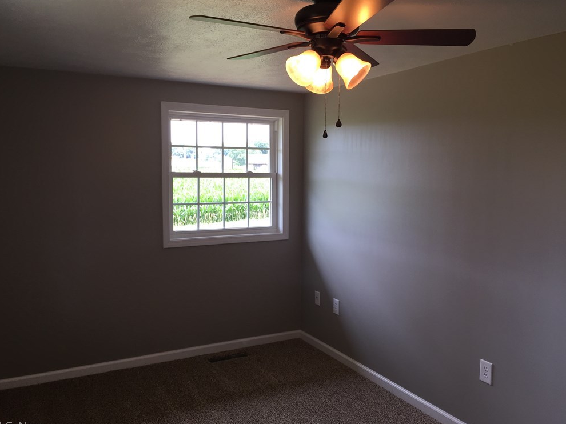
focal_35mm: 30
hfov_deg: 60.0
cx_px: 278
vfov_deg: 46.8
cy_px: 217
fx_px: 490
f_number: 2.2
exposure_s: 1/60
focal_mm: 4.15
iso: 32
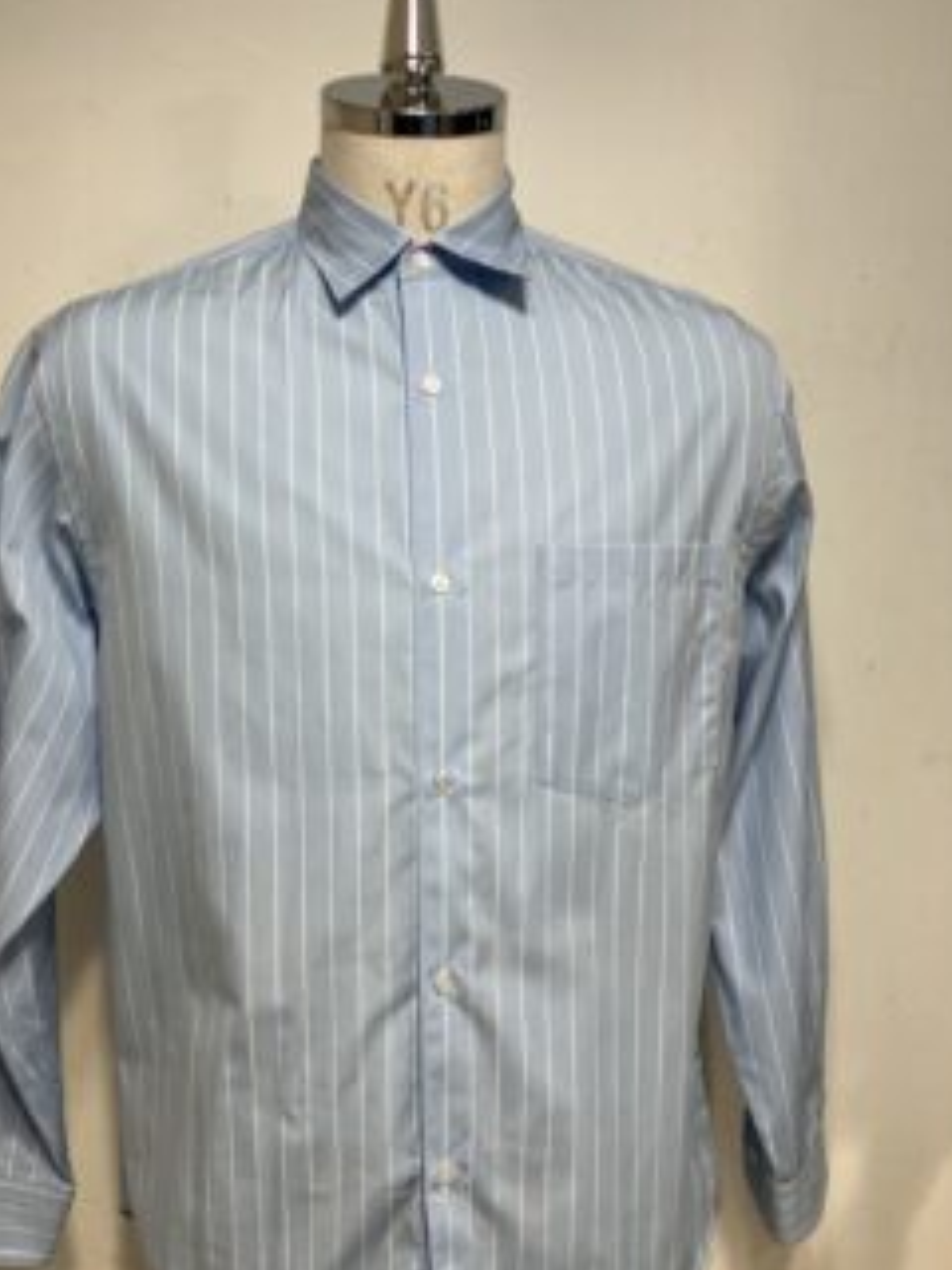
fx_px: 1283
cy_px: 766
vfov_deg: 52.2
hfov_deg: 40.6
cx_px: 397
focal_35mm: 35
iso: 80
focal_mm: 3.99
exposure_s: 1/100
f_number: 1.8
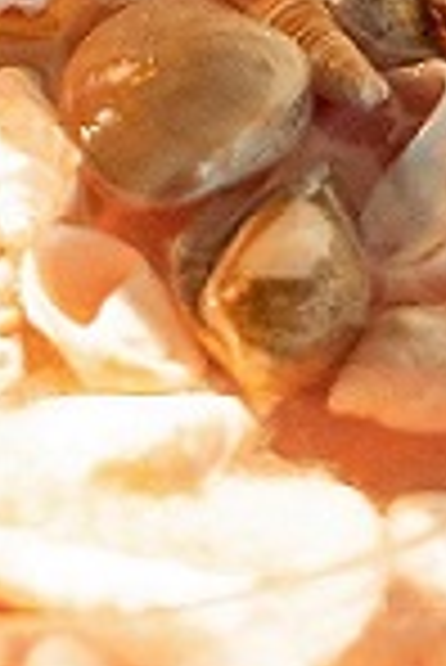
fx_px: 6248
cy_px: -864
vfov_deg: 5.9
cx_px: -482
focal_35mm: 337
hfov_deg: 4.0
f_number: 2.8
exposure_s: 1/400
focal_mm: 50
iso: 500
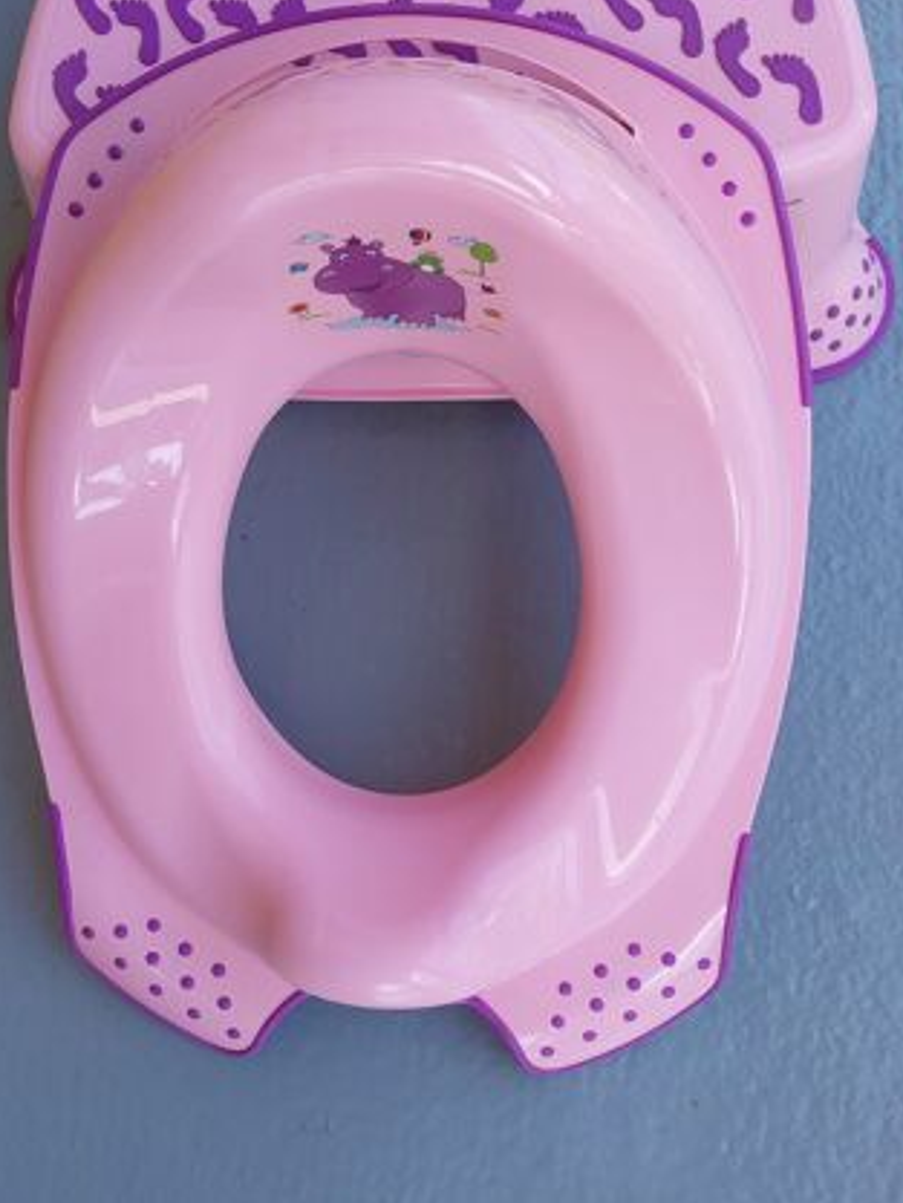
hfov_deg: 31.5
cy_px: 542
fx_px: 1599
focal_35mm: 46
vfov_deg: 41.2
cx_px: 398
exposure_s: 1/100
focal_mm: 4.6
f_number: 1.8
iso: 50
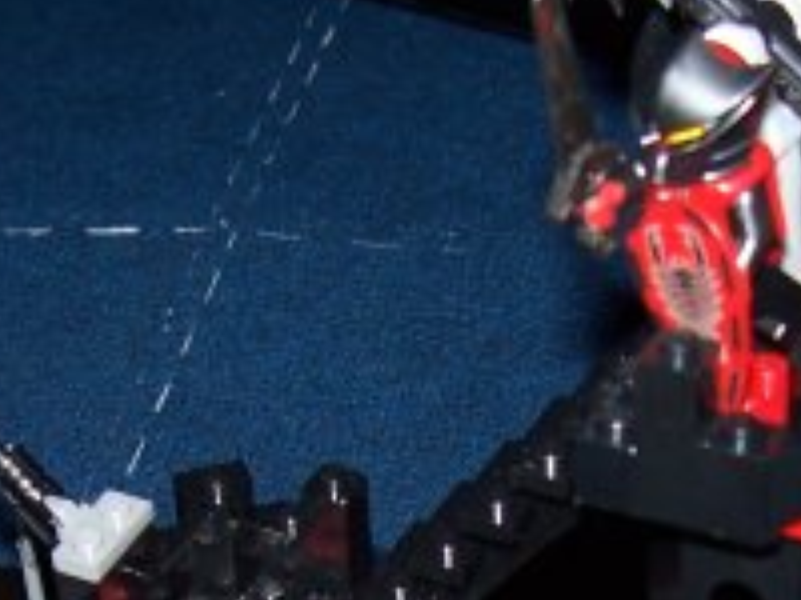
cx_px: 384
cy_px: 800
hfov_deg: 18.0
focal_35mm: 109
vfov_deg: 13.1
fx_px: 2522
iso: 80
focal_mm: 5.6
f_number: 2.7
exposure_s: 1/60
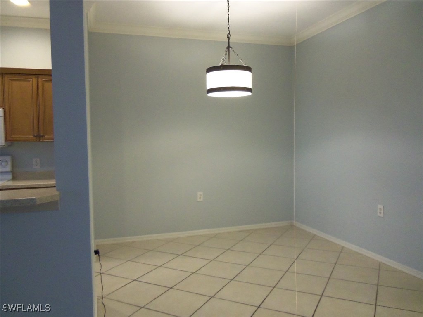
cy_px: 158
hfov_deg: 63.4
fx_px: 342
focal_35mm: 28
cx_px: 212
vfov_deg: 49.7
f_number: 3.9
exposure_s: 1/30
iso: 400
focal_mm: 5.1
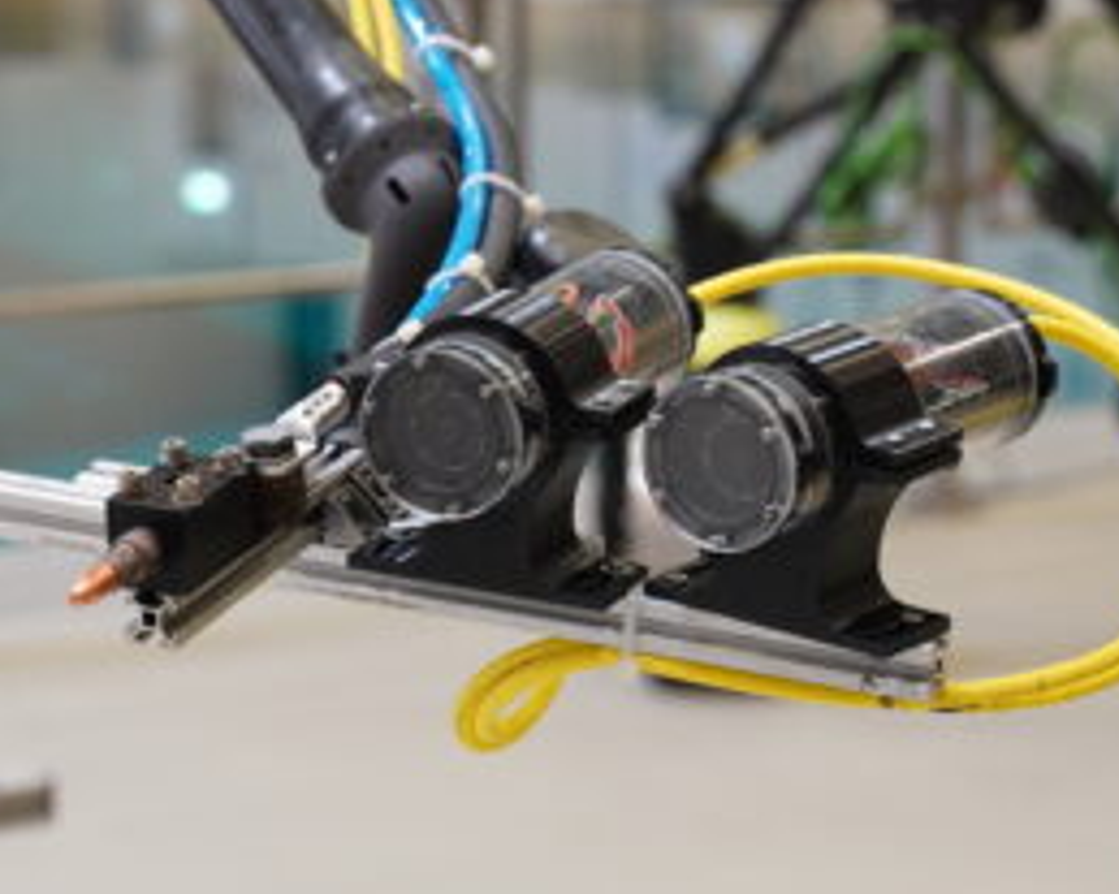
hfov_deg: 18.3
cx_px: 419
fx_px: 3476
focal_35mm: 105
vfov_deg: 14.6
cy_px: 346
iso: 1600
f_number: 3.5
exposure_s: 1/160
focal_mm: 46
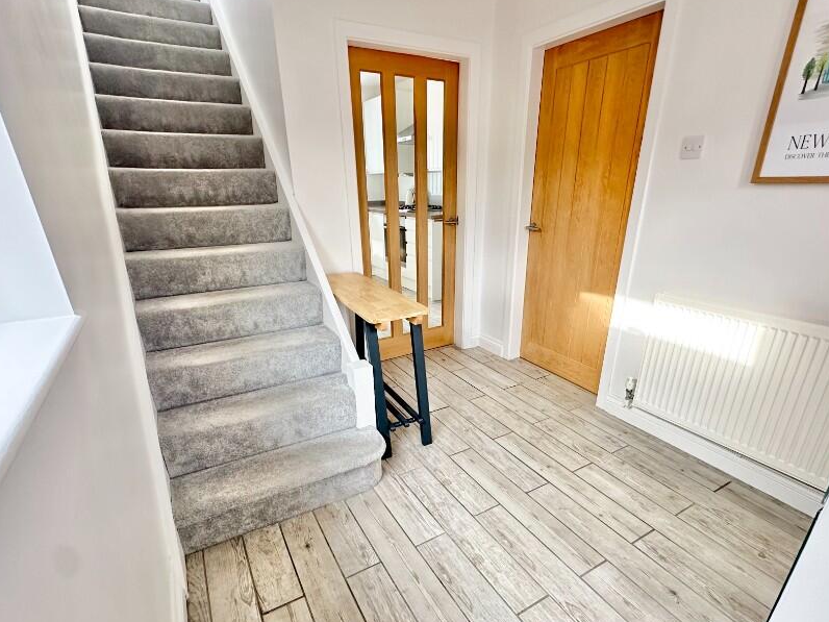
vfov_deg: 71.0
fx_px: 431
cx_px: 424
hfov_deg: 87.7
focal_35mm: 18
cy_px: 369
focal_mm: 2.22
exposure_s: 1/99
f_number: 2.2
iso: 250
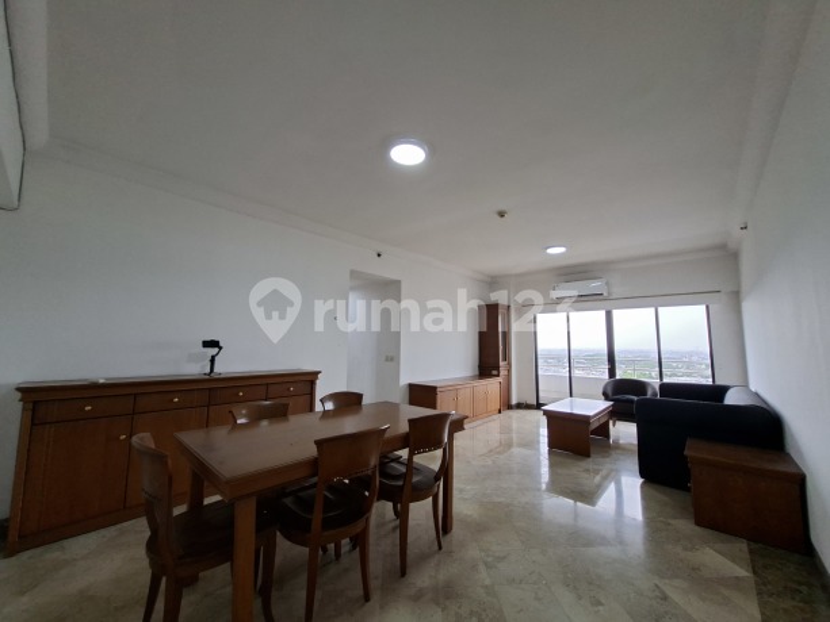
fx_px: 312
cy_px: 311
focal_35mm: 13
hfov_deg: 106.2
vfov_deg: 89.9
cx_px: 415
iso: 64
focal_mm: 1.74
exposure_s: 1/50
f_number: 2.2
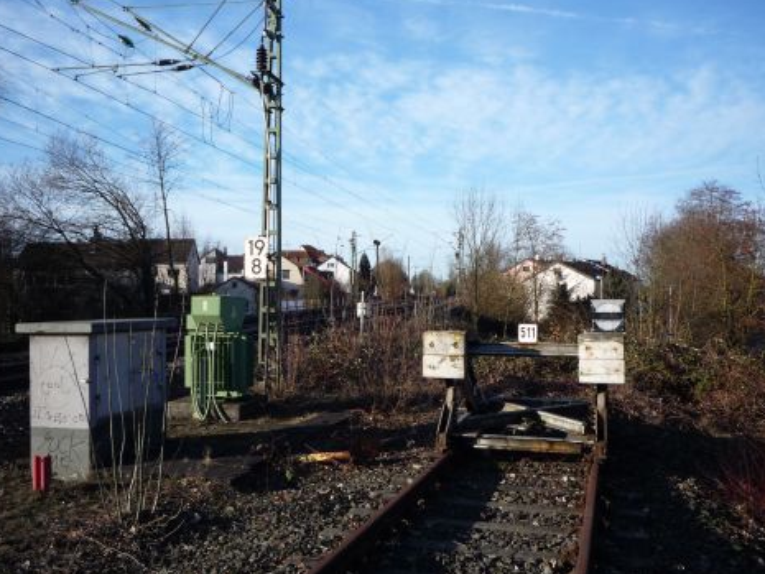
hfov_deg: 55.3
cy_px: 286
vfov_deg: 43.0
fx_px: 729
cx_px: 375
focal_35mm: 33
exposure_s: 1/400
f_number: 4
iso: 100
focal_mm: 5.2
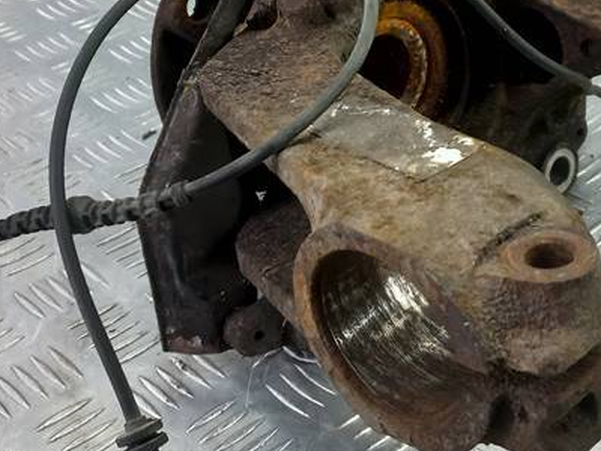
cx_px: 376
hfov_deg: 30.1
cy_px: 89
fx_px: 1111
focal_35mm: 64
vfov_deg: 22.6
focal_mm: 4.6
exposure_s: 1/50
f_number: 1.8
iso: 80
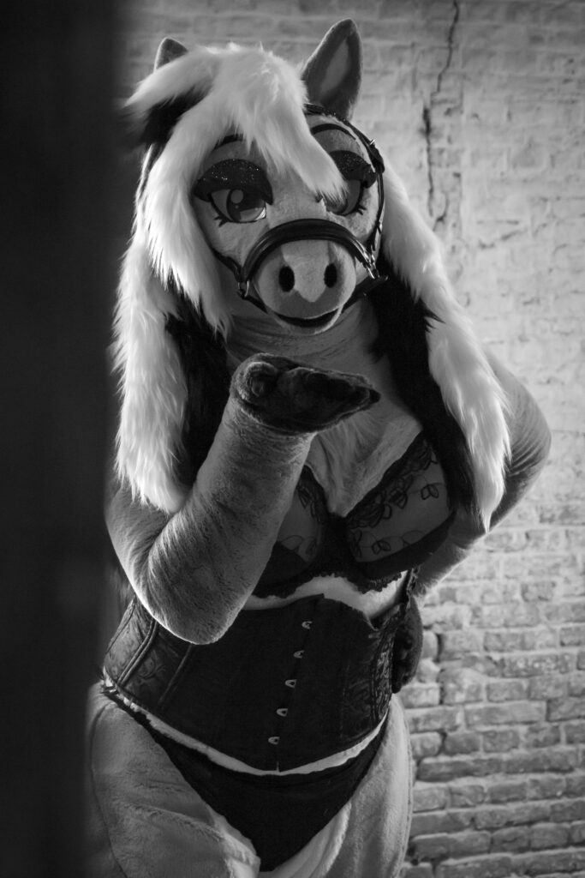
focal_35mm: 108
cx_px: 292
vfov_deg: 18.9
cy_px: 439
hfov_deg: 12.7
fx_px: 2631
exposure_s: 1/125
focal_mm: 108
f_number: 6.3
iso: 6400
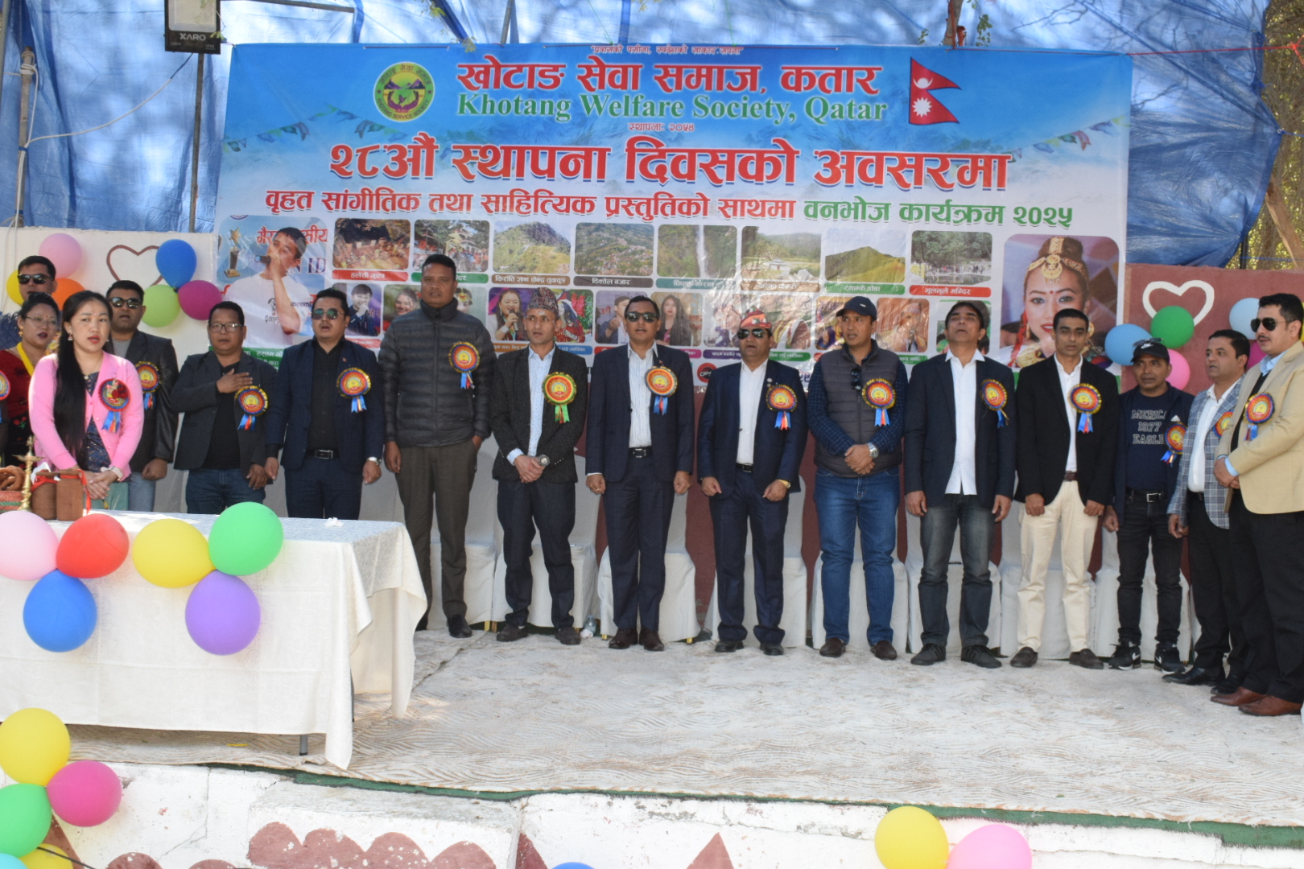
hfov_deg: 42.3
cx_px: 652
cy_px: 434
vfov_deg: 28.9
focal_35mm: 46
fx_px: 1684
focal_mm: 31
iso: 1250
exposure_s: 1/125
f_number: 13
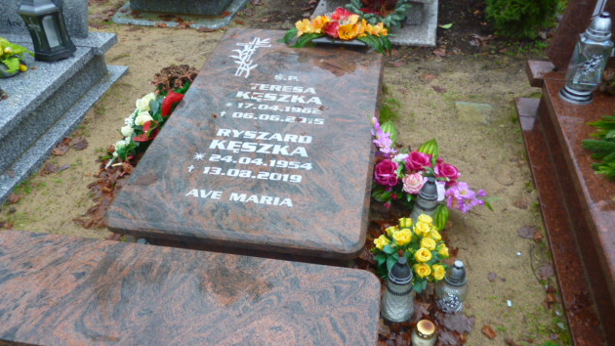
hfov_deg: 62.6
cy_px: 210
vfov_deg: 37.6
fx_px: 505
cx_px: 310
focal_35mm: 31
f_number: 3.1
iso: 125
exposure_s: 1/60
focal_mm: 5
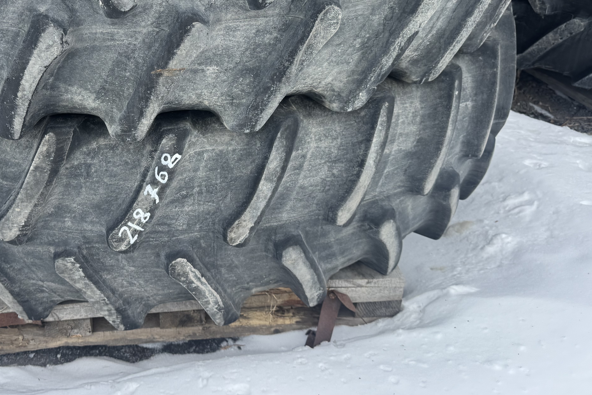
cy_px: 106
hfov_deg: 49.3
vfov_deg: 34.4
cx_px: 171
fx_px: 625
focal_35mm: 38
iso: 80
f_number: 1.78
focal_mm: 6.76
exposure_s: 1/1597
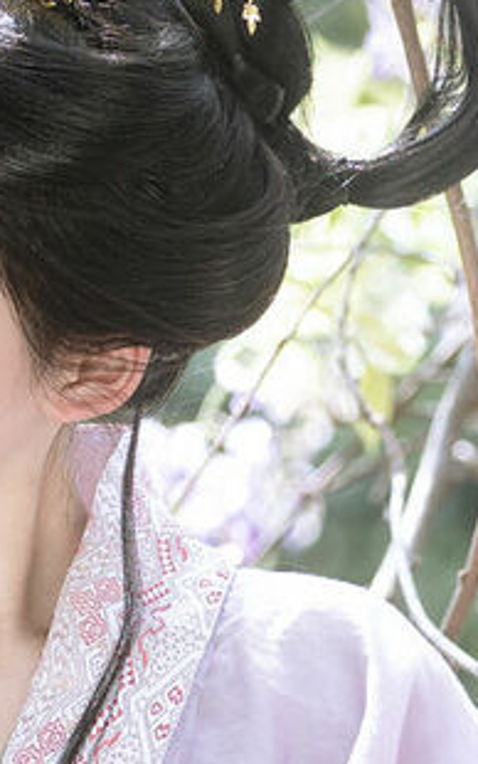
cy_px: 447
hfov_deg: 2.1
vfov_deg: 3.4
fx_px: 12953
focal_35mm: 622
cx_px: 99
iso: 200
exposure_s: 1/400
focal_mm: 120
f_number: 2.8
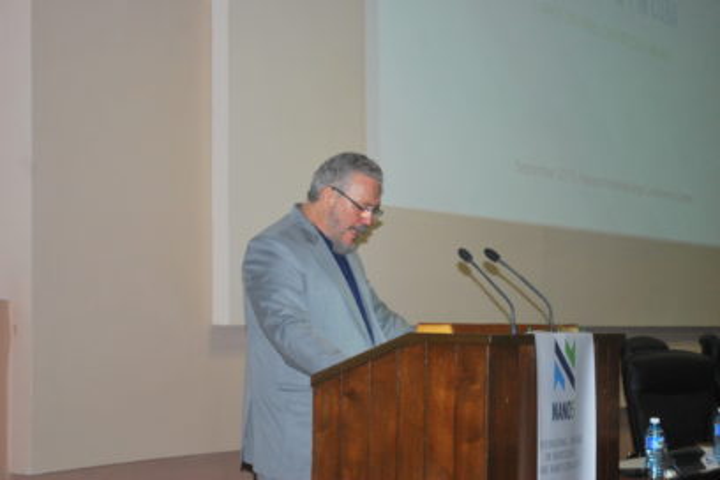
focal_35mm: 82
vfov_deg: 16.6
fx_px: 1650
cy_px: 240
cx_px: 360
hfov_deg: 24.6
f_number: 5.6
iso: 800
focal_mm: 55
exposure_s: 1/50
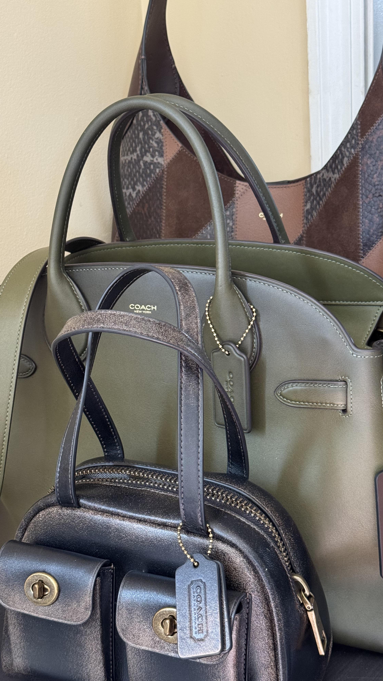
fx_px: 957
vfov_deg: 39.2
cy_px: 339
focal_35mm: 53
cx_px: 242
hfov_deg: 22.6
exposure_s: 1/40
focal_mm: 6.76
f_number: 1.78
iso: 250
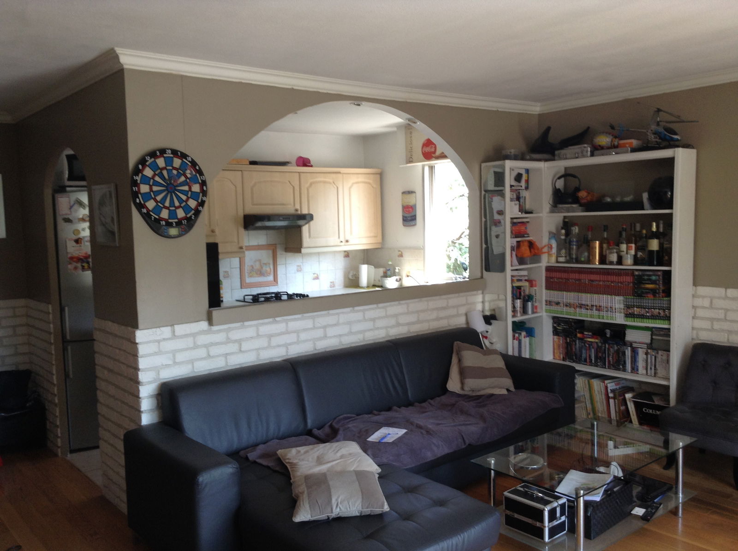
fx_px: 702
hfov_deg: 55.4
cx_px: 369
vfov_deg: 42.8
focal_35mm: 33
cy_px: 276
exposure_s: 1/40
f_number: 2.4
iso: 32
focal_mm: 3.3
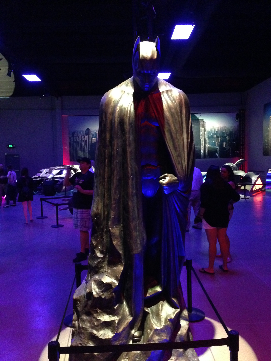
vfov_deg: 55.4
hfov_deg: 42.9
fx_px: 344
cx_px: 136
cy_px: 180
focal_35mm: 33
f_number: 2.4
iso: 800
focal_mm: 4.12
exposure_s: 1/17
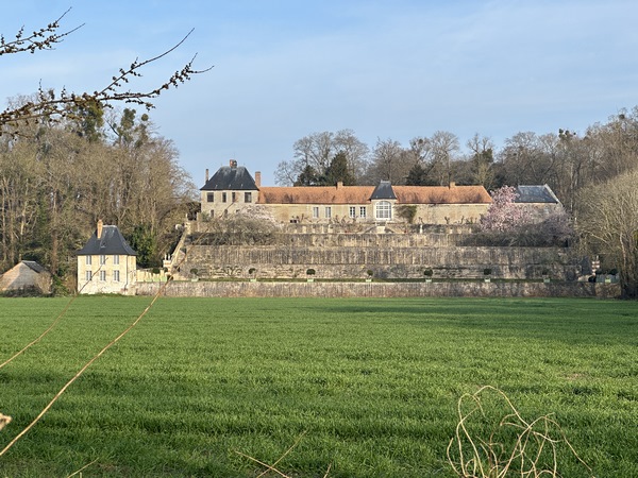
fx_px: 1419
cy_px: 239
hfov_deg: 25.3
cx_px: 319
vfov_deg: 19.1
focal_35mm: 77
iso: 32
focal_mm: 9
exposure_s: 1/395
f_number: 2.8
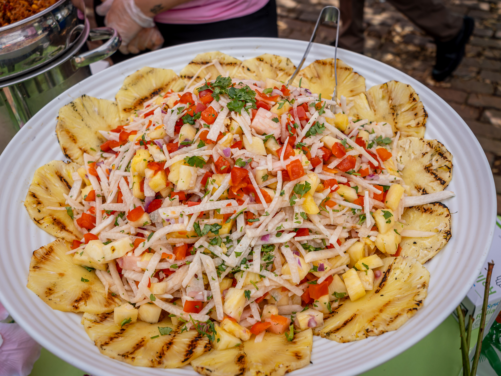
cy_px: 188
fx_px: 463
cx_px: 250
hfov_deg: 56.8
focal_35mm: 32
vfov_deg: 44.2
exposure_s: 1/320
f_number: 4
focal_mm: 16
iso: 100
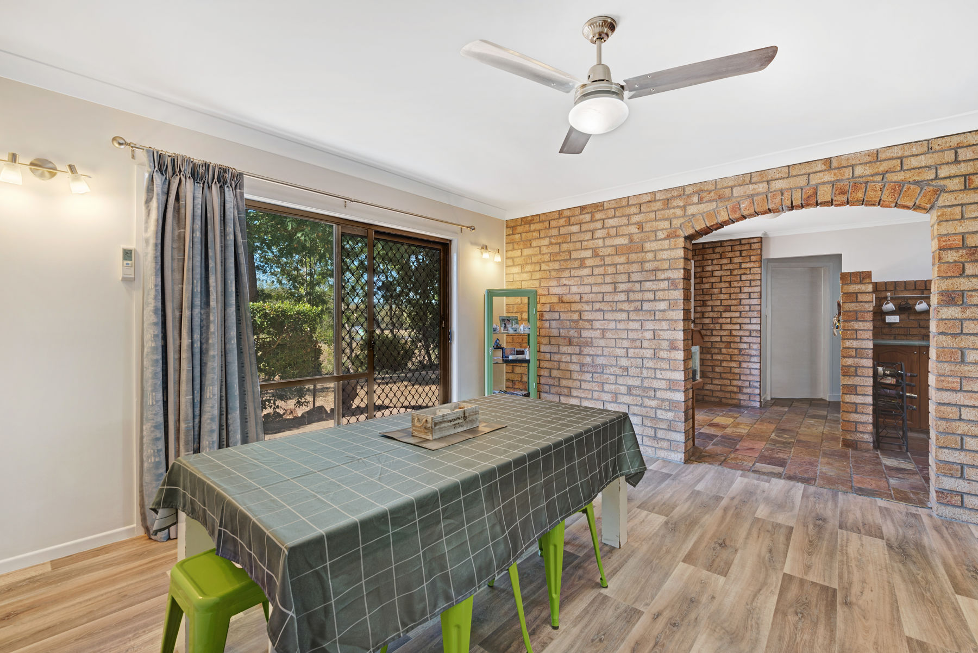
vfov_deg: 77.4
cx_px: 489
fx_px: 408
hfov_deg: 100.4
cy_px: 326
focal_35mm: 15
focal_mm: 15
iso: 200
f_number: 11
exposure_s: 1/10
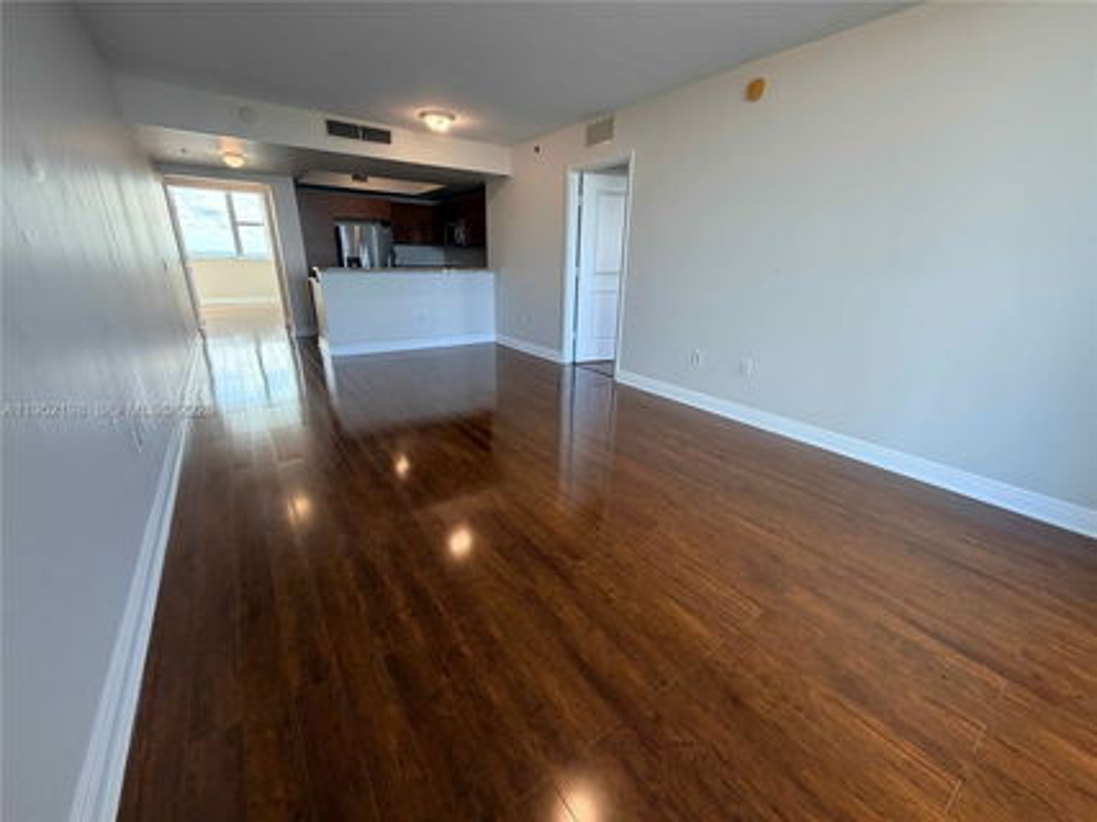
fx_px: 444
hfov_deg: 102.1
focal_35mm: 14
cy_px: 411
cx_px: 548
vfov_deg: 85.6
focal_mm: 2.22
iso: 160
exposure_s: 1/120
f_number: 2.2
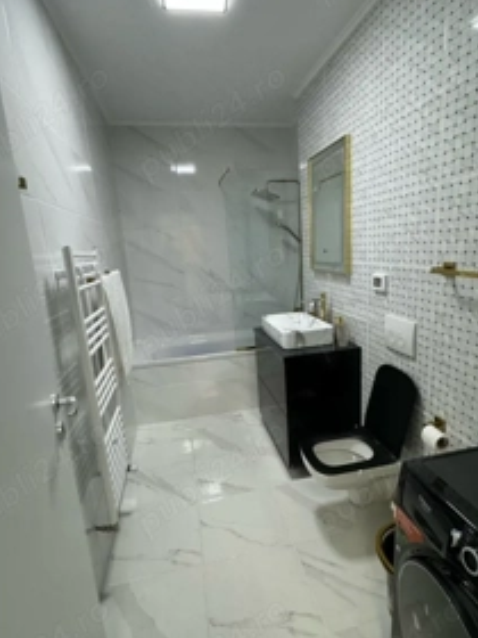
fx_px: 368
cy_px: 328
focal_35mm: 20
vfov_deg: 81.7
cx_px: 257
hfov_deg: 65.9
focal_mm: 2.22
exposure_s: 1/100
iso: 160
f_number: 2.2
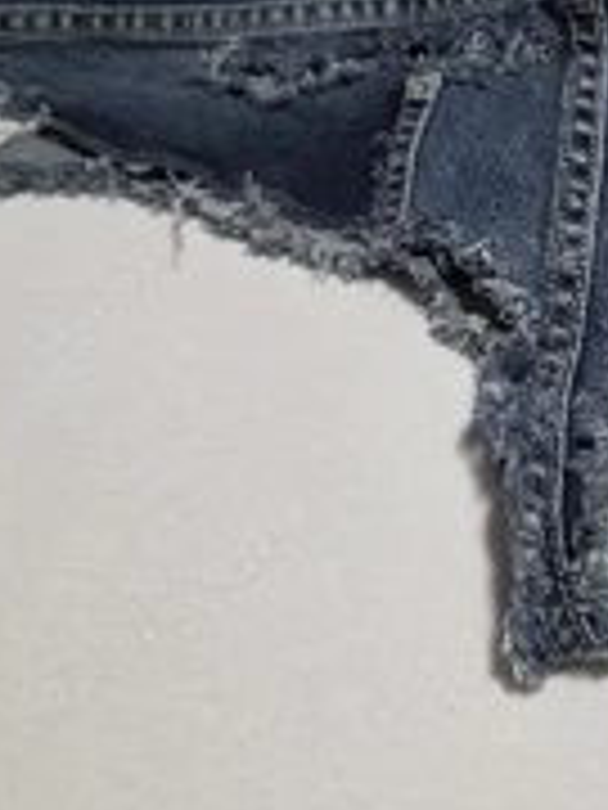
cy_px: 279
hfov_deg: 27.5
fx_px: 1194
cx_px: 554
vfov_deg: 37.1
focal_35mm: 51
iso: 640
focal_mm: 6.3
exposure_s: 1/101
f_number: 1.7
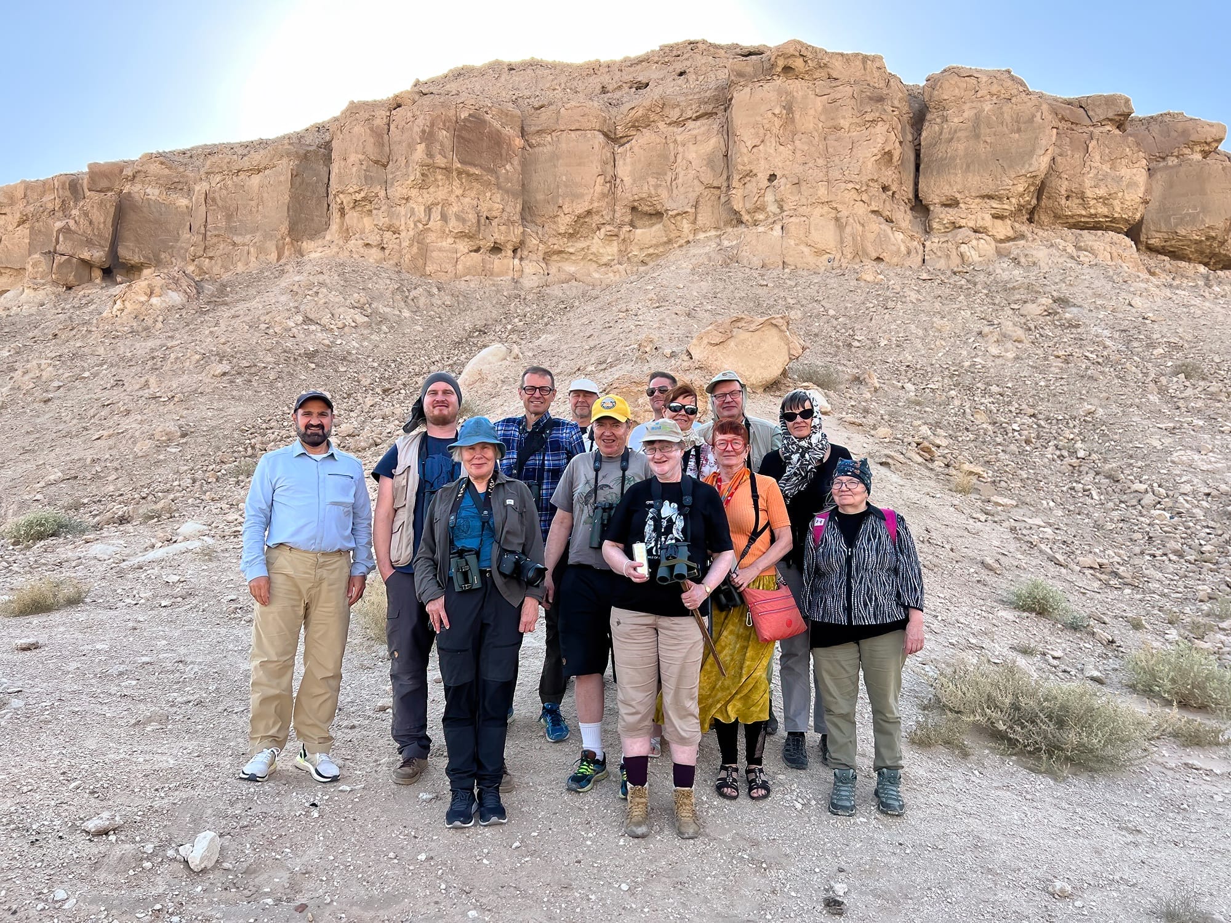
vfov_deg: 53.1
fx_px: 925
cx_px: 616
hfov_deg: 67.3
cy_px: 462
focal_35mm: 26
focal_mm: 5.7
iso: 50
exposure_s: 1/1068
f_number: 1.5
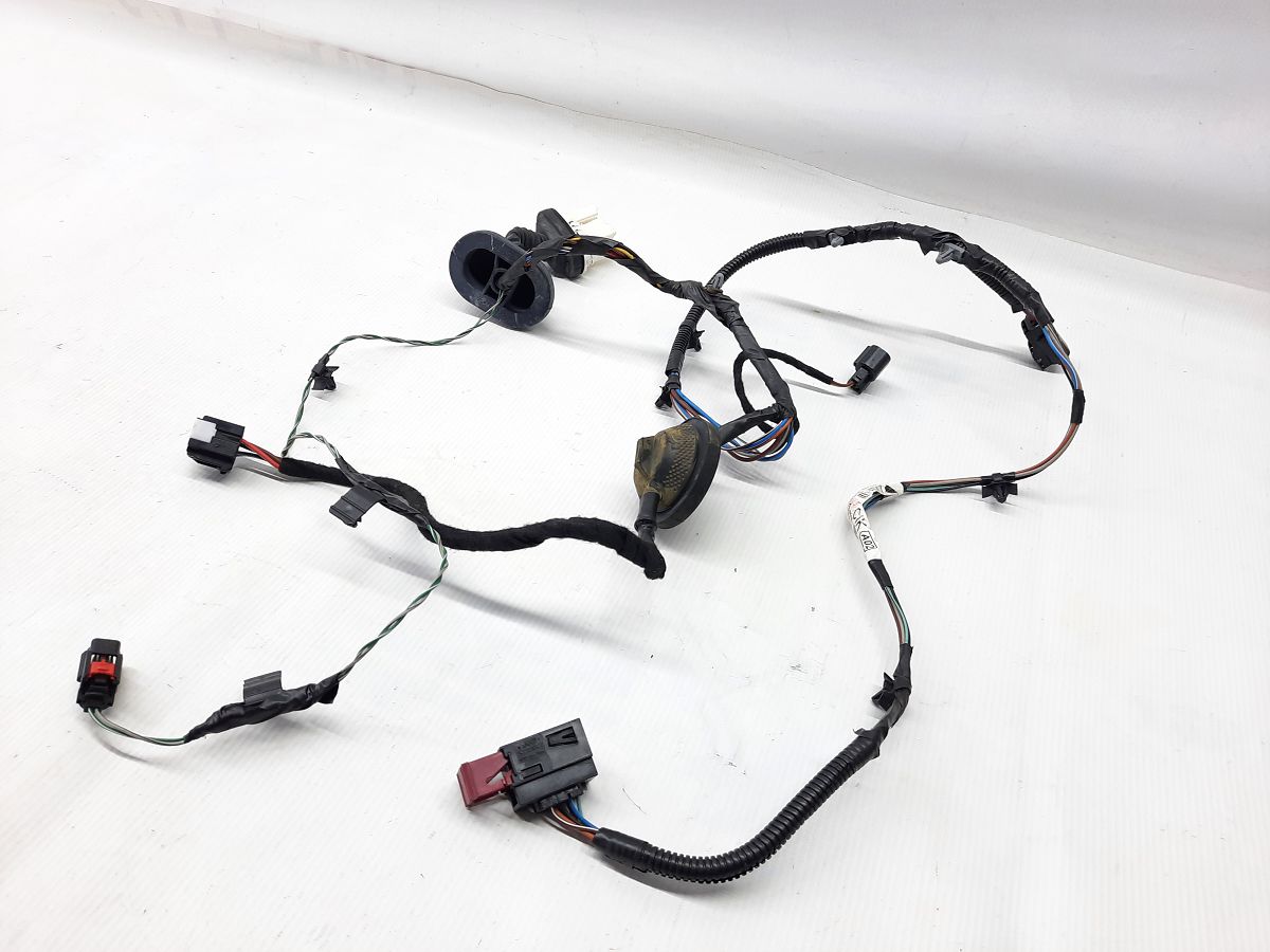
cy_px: 476
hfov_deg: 69.4
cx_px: 635
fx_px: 917
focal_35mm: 25
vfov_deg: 54.9
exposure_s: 1/50
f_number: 2
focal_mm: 4.6
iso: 100
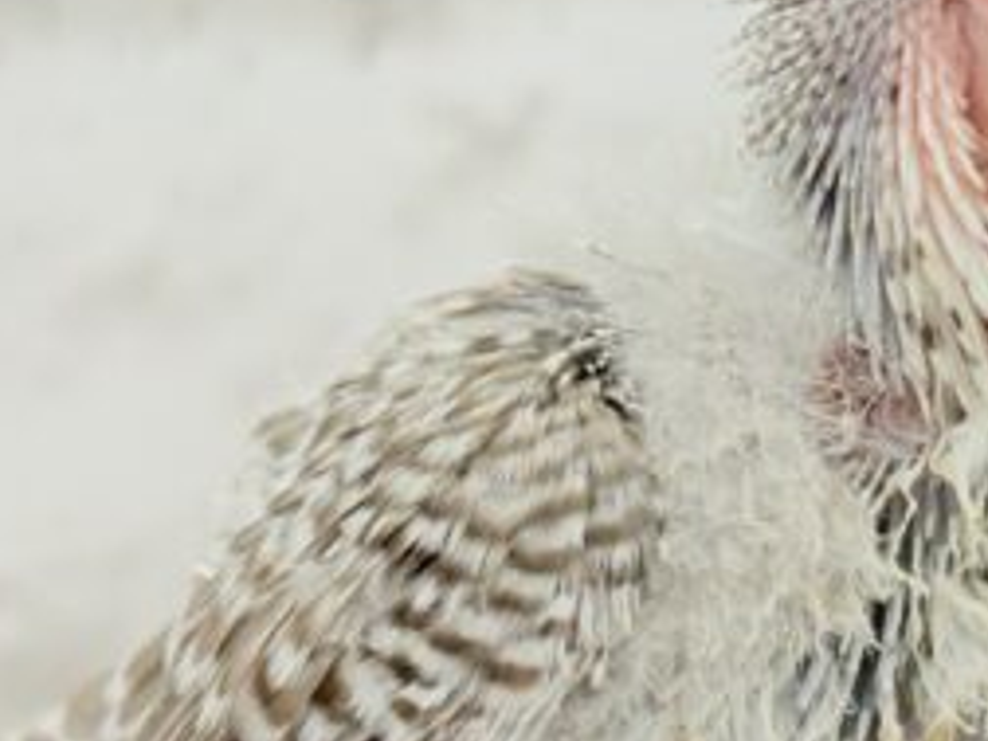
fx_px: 3768
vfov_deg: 11.2
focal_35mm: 132
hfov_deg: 14.8
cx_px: 894
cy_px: 380
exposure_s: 1/100
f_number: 1.6
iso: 80
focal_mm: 5.96
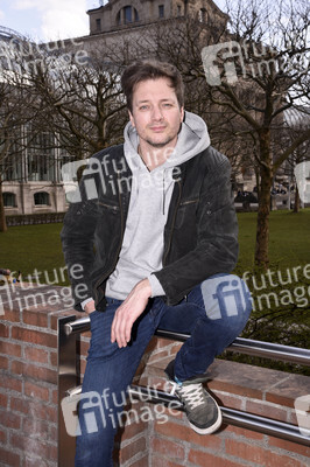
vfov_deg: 41.1
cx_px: 155
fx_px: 621
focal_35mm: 48
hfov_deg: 28.0
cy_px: 234
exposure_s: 1/160
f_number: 11
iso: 400
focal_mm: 48
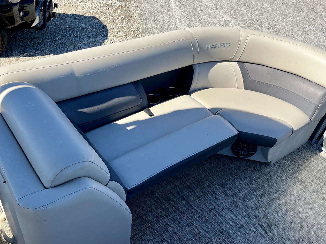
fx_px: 311
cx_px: 162
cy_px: 127
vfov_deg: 42.9
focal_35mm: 33
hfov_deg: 55.4
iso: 50
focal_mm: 5.1
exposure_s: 1/2222
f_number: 1.6
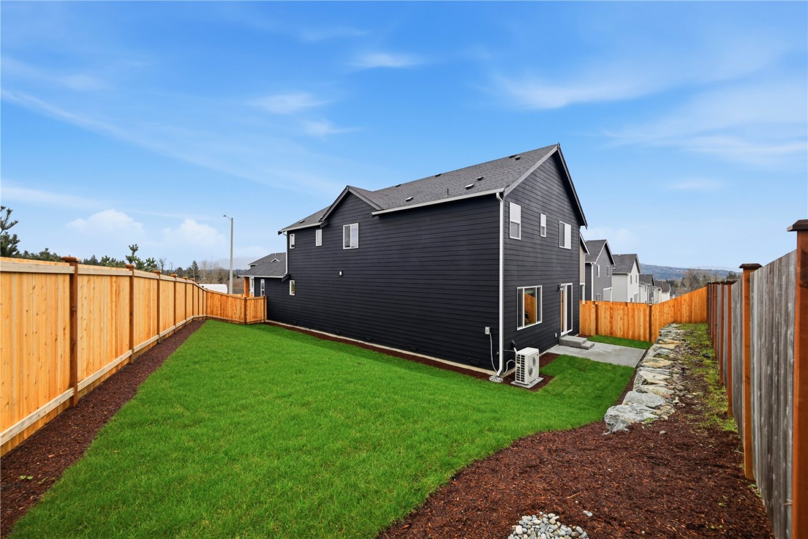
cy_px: 270
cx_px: 404
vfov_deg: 81.2
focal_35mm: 14
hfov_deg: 104.3
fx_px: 314
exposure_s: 1/1250
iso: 100
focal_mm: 14
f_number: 7.1
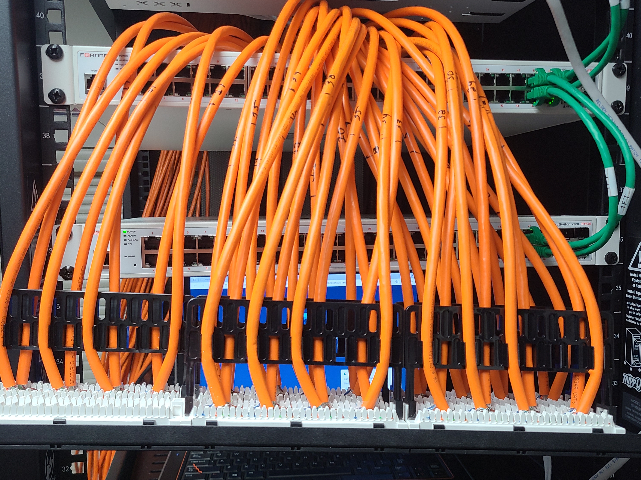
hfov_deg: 52.6
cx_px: 318
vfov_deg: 40.6
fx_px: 648
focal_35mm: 35
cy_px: 264
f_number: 1.8
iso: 80
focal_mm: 5.4
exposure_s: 1/60
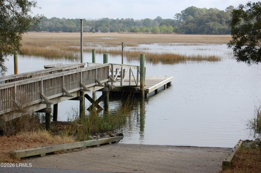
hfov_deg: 24.6
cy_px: 86
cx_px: 130
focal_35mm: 82
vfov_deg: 16.5
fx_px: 598
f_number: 8
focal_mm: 55
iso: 200
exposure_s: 1/250
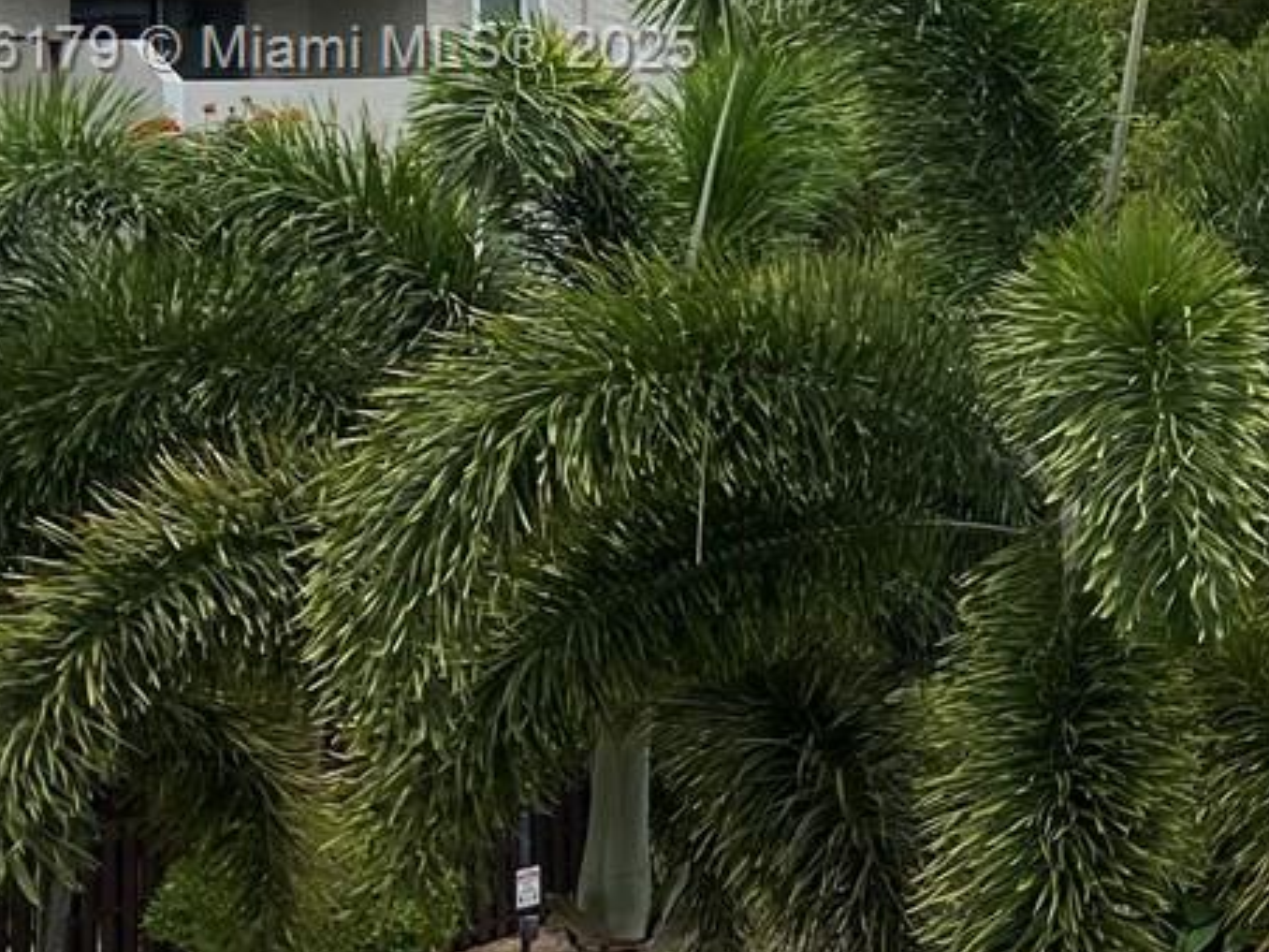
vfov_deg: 15.8
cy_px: 53
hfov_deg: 18.3
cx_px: 2047
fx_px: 3373
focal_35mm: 92
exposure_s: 1/5236
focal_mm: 4.25
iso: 32
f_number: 1.8
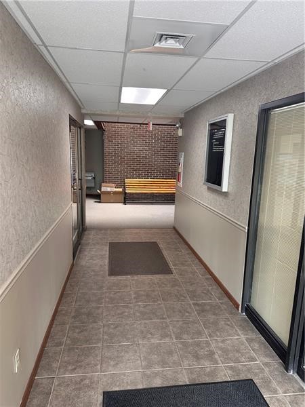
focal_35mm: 24
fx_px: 282
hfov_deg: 56.8
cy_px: 204
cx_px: 152
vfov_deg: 71.6
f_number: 1.78
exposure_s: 1/60
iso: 160
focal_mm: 6.86
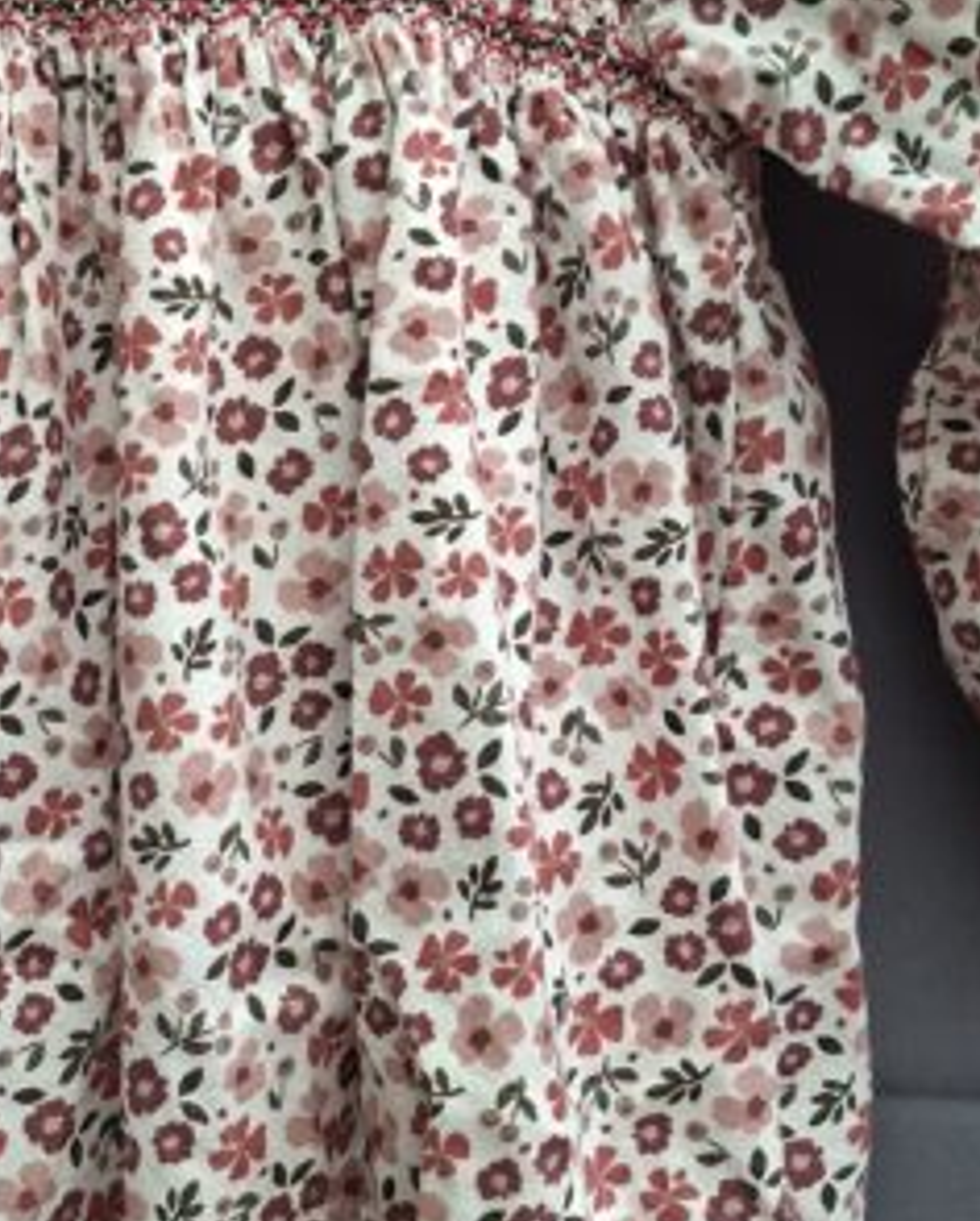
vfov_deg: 30.8
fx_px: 2207
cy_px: 436
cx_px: 203
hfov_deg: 24.7
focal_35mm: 61
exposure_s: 1/100
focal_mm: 5.54
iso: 125
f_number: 1.8
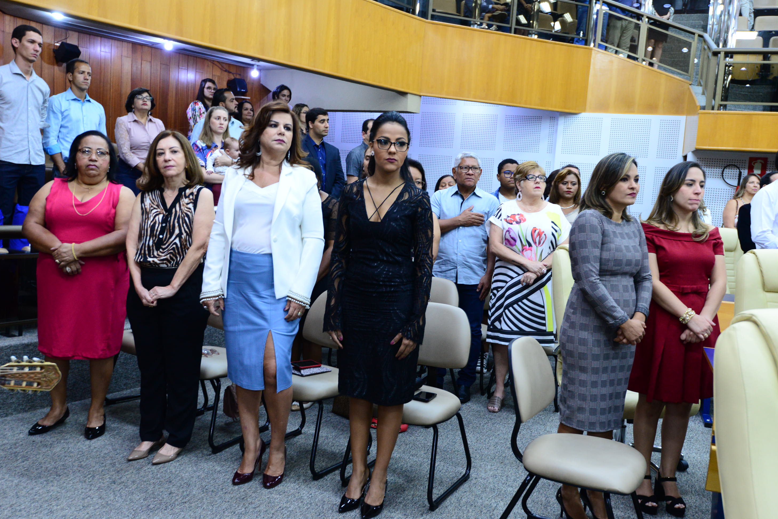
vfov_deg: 36.9
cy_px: 257
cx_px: 384
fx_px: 778
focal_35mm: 36
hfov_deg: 53.1
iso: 2500
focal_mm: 35
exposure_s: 1/60
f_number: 5
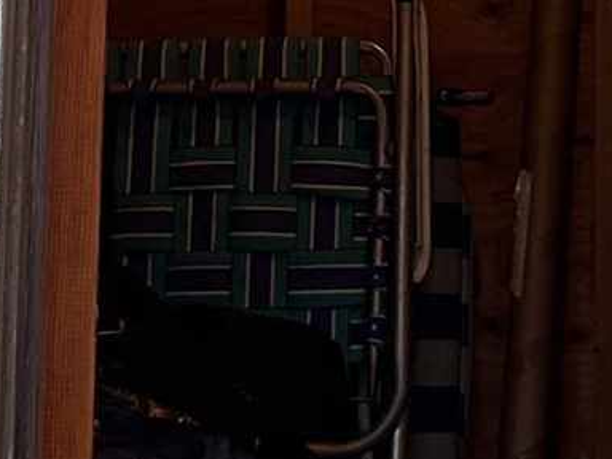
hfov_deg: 9.4
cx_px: 692
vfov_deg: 6.8
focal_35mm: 208
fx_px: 3677
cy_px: -639
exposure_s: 1/121
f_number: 1.5
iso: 50
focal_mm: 5.7
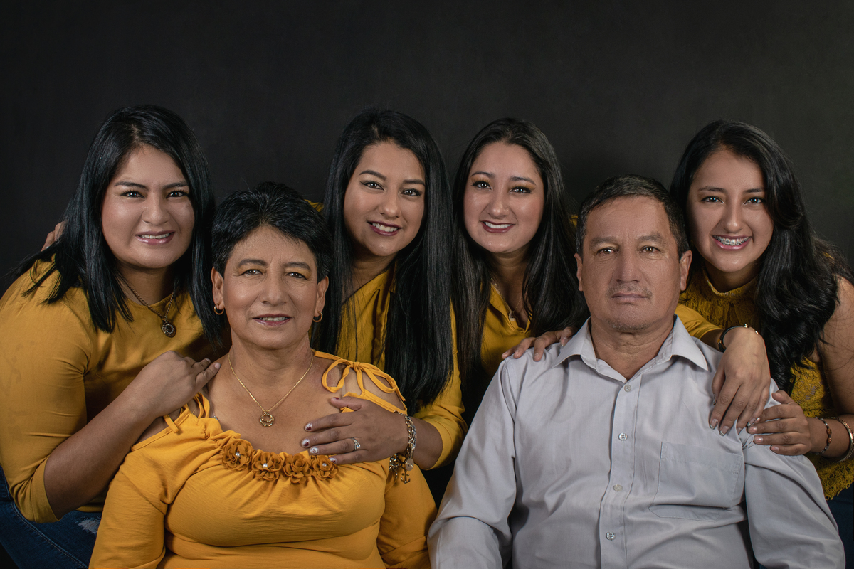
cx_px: 427
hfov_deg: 49.6
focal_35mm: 39
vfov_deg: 34.2
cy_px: 284
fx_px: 925
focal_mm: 26
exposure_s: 1/40
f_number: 6.3
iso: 200
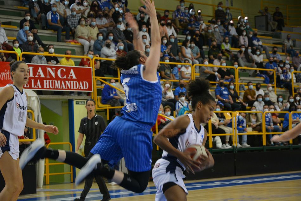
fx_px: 941
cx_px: 150
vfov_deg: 12.2
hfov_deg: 18.2
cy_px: 100
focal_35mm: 112
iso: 1600
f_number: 5.3
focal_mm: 75
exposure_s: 1/125
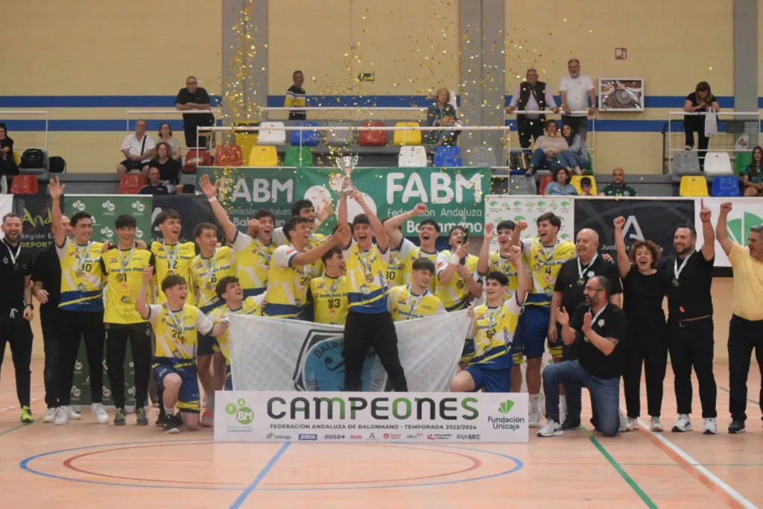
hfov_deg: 22.6
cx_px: 382
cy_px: 254
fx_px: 1908
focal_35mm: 90
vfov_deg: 15.2
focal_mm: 60
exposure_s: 1/1000
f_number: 8
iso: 4000
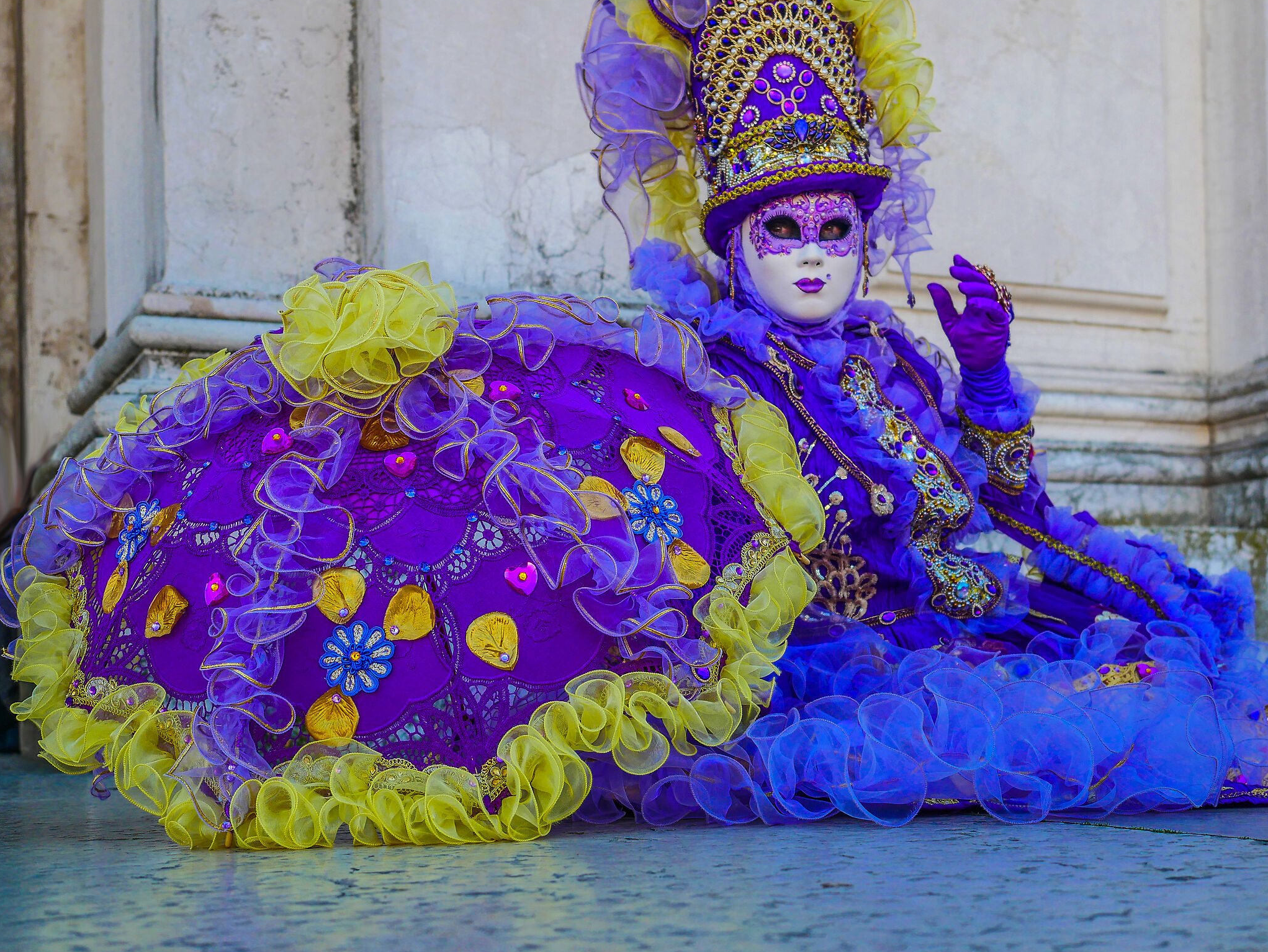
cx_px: 723
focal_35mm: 47
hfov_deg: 40.3
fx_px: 1722
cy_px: 402
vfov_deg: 30.8
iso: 200
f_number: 2.8
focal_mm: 20
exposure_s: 1/800
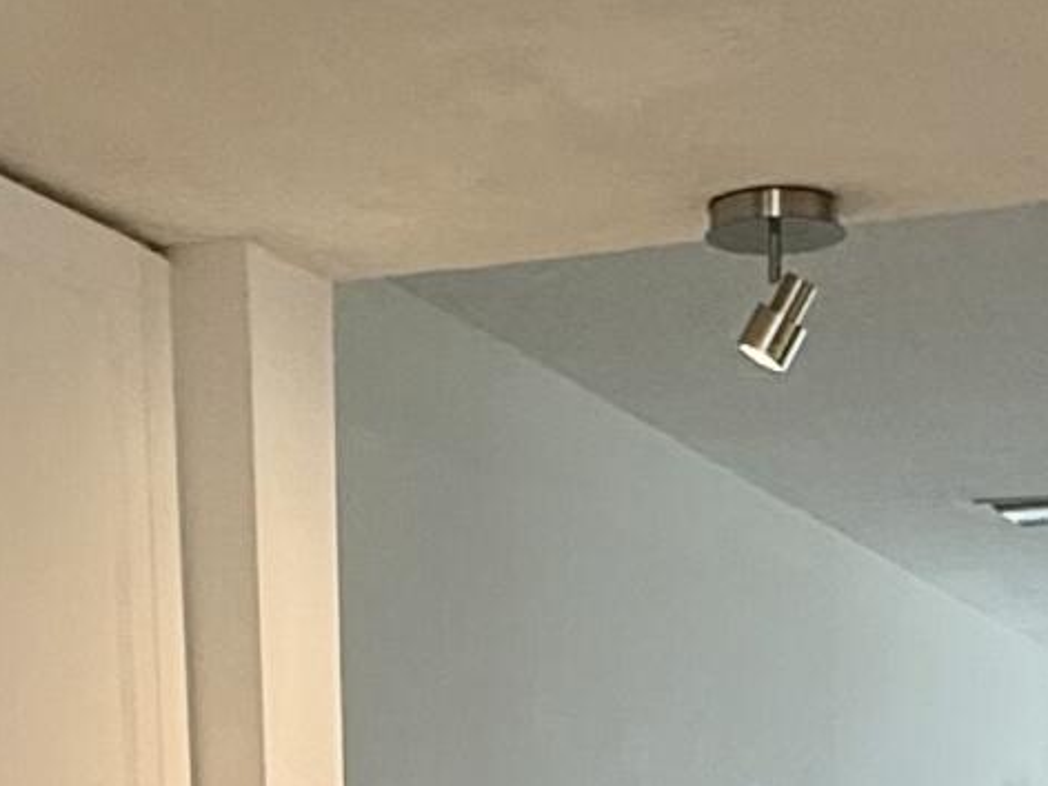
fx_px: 2694
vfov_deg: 14.3
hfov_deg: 22.0
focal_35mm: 89
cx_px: 622
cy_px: 1481
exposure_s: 1/120
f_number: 2.2
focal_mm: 2.22
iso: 250
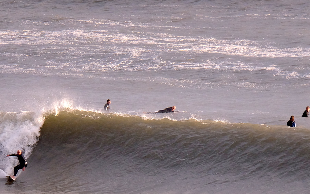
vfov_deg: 2.0
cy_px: 194
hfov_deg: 3.2
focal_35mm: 665
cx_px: 155
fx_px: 5619
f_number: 6.7
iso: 1250
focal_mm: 230
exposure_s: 1/1000
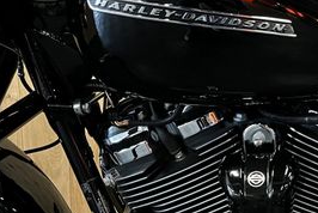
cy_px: 201
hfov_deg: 28.9
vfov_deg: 20.5
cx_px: 320
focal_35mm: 65
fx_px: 575
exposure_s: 1/25
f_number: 1.6
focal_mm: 5.1
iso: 800
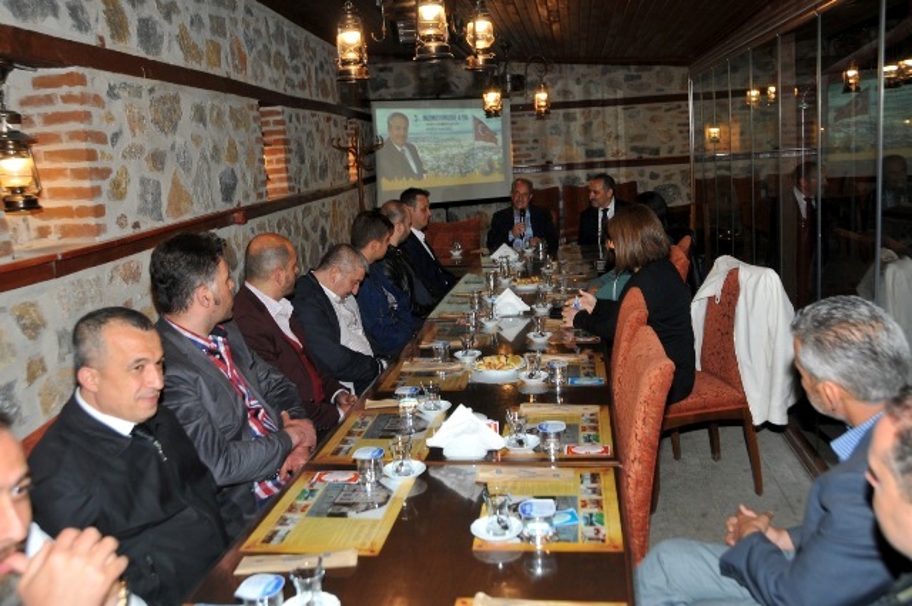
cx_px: 456
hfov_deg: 62.0
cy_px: 303
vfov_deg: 43.5
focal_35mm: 30
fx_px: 759
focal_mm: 20
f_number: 5
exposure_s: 1/60
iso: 250
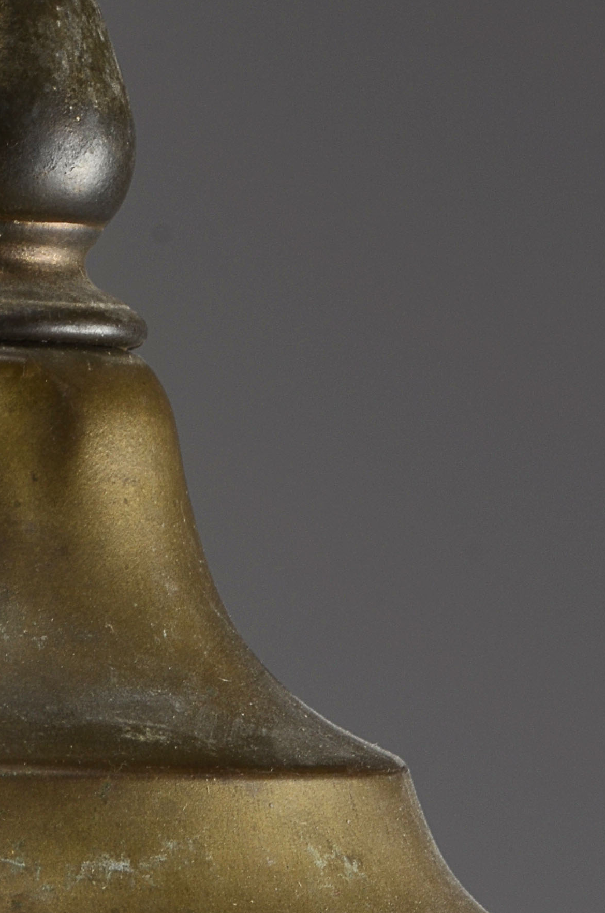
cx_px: -100
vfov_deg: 10.2
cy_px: 39
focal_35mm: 201
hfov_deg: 6.8
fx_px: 5090
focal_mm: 48
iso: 100
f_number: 14
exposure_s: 1/80
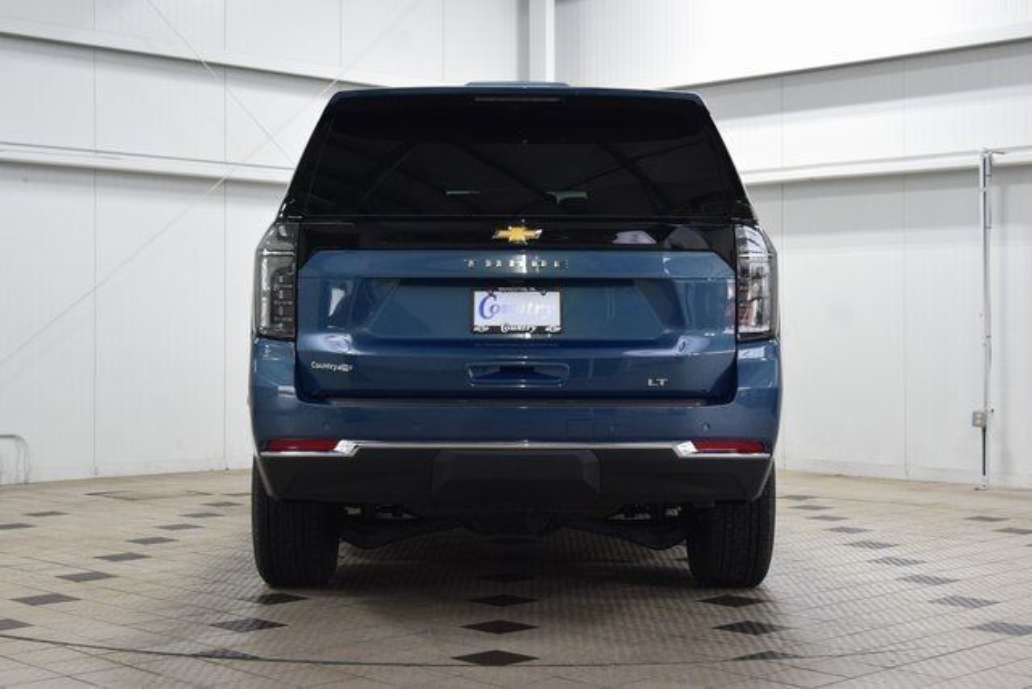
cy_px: 344
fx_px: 1634
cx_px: 516
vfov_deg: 23.8
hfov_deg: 35.0
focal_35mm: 57
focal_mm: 38
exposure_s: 1/60
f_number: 5.6
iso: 1600
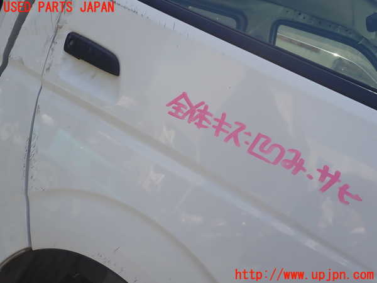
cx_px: 188
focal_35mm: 30
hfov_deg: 60.0
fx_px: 327
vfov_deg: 46.8
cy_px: 142
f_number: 3.2
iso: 100
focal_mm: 5.4
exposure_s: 1/500
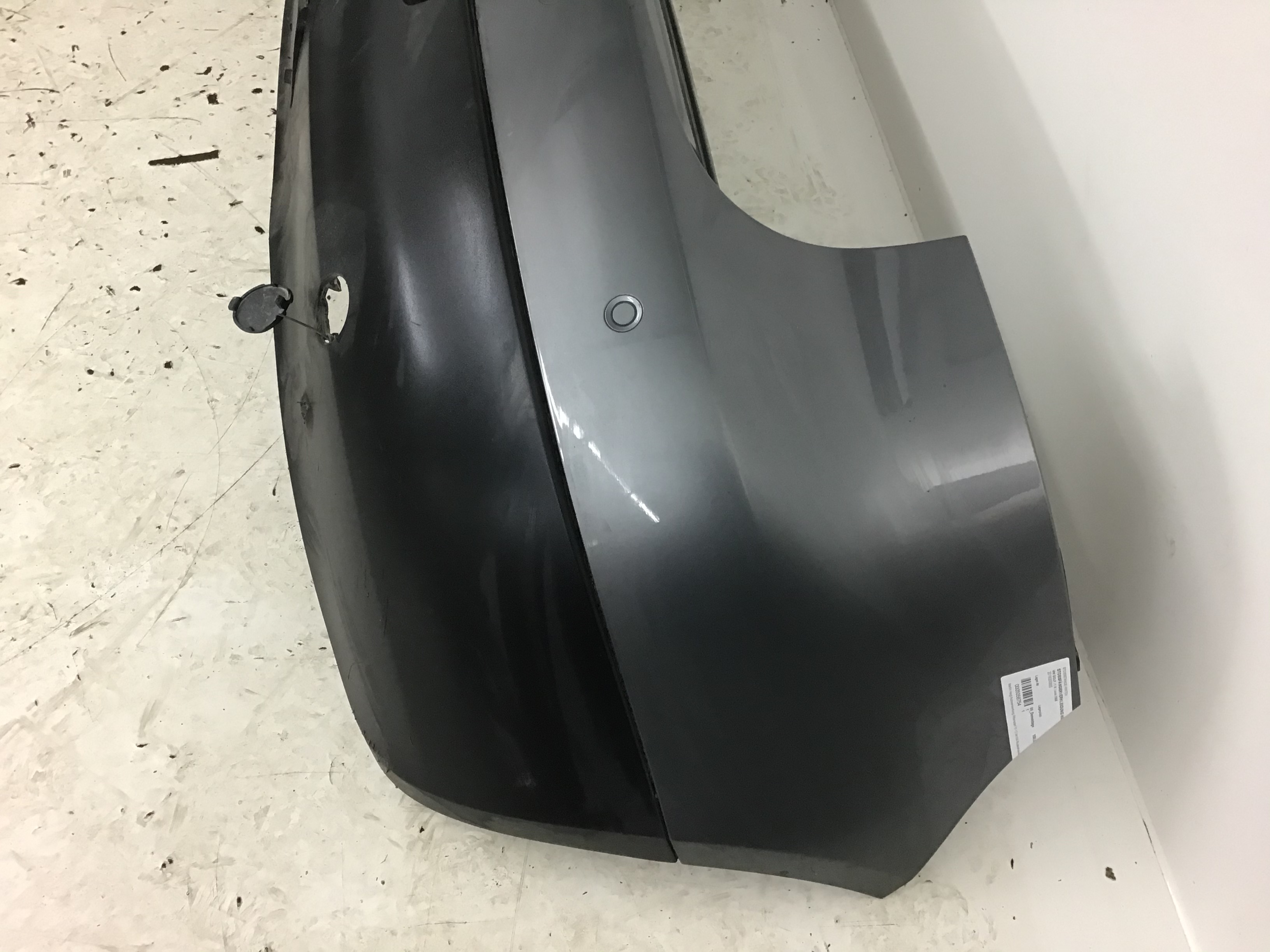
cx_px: 635
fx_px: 1137
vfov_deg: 45.4
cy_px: 476
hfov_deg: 58.4
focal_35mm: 31
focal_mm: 3.3
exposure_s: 1/33
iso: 160
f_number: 2.4
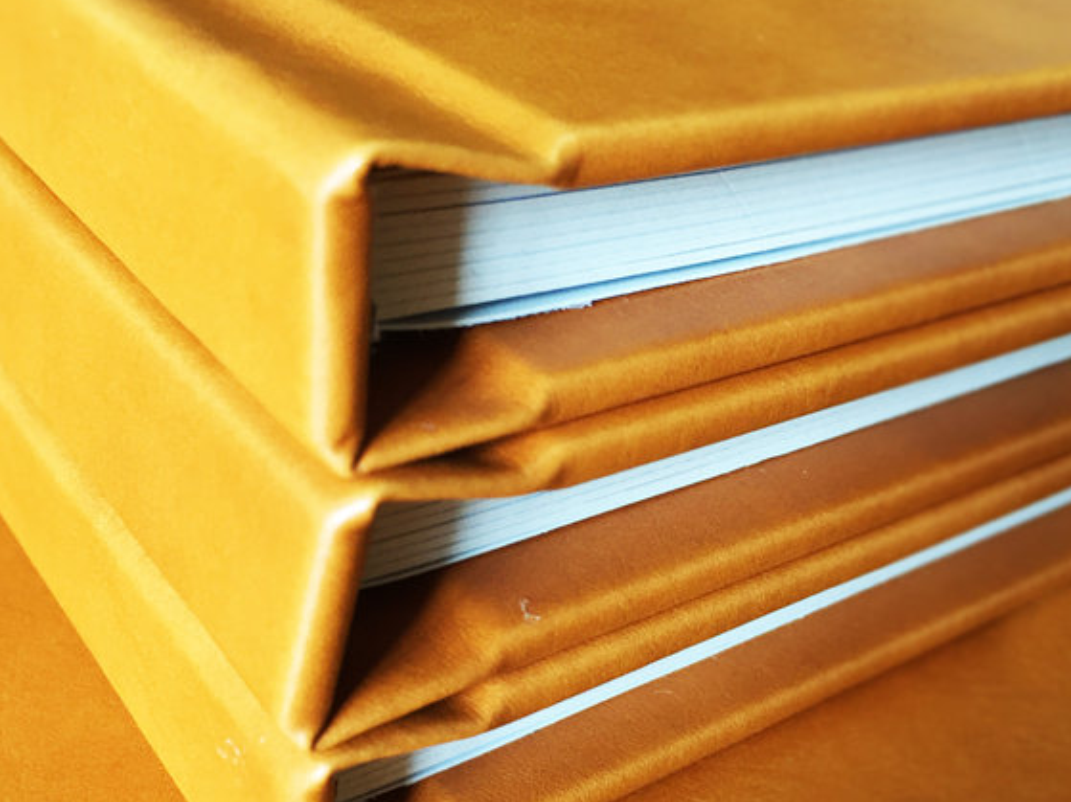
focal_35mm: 41
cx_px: 542
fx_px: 1268
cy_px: 482
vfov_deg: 35.0
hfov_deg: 45.8
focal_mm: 4.15
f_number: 2.2
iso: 100
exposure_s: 1/30
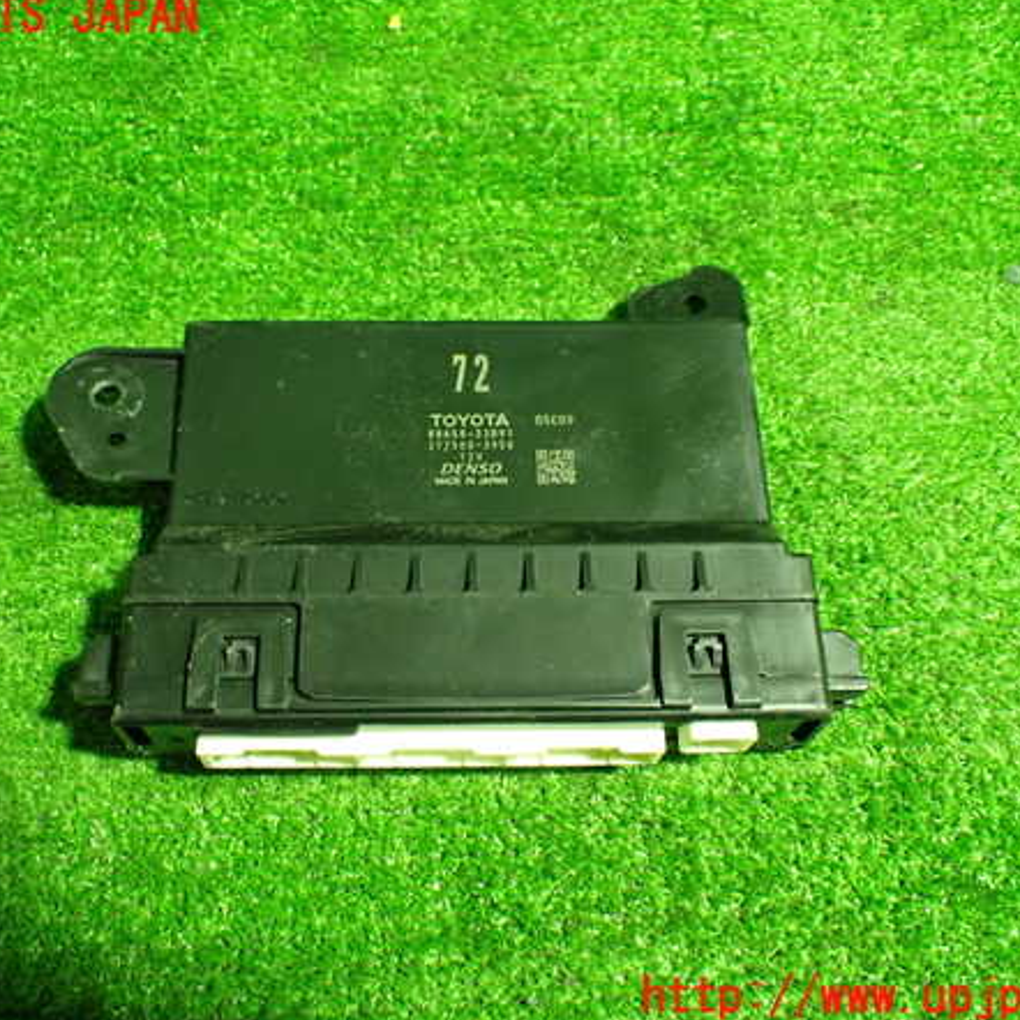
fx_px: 1200
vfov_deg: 46.0
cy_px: 508
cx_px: 471
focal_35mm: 36
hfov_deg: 46.0
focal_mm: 5.4
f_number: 2.3
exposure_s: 1/40
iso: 800
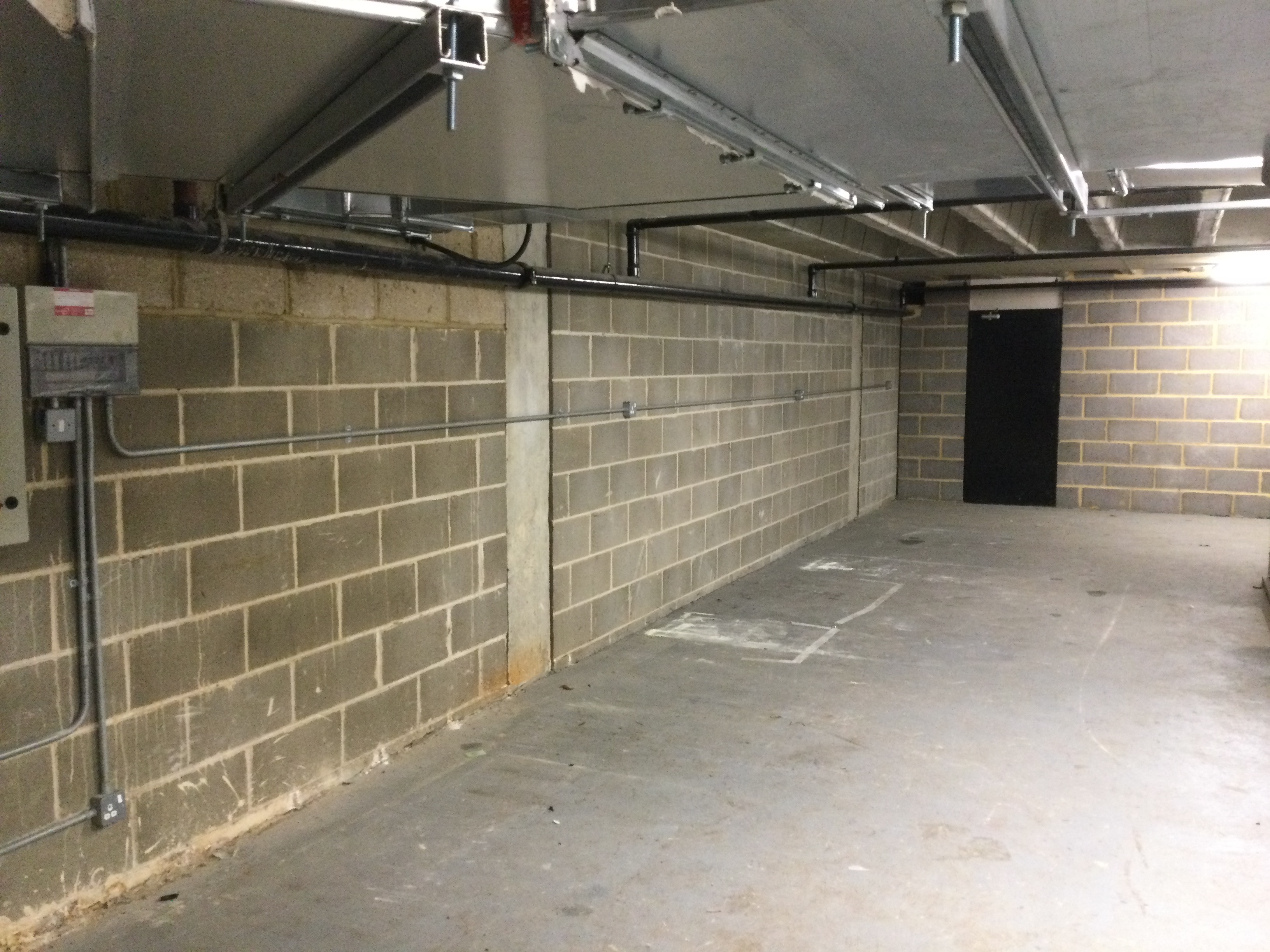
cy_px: 476
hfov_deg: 58.4
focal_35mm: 31
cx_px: 635
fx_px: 1137
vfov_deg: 45.4
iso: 200
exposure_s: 1/20
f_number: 2.4
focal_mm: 3.3
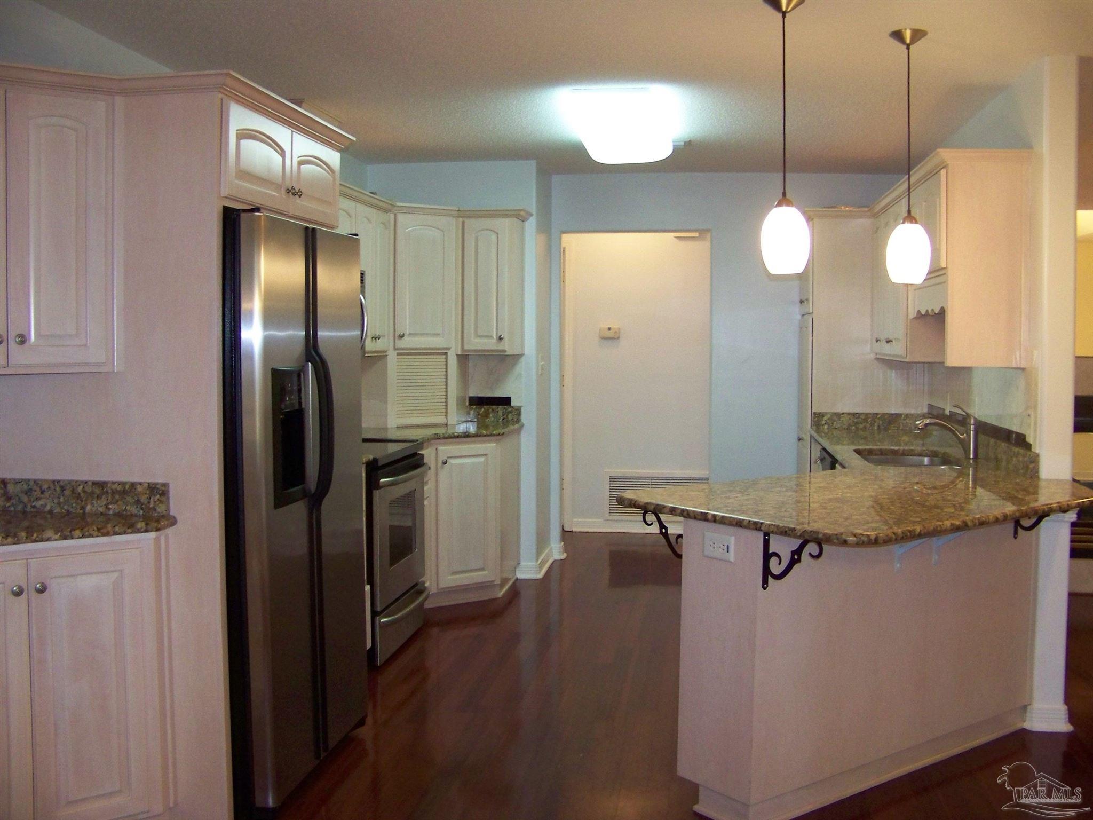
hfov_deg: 51.4
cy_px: 410
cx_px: 546
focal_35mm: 36
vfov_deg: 39.7
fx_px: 1137
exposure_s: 1/30
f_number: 2.8
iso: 200
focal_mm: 5.85
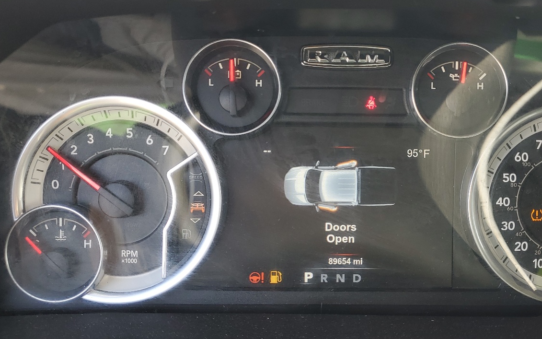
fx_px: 576
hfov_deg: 50.0
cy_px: 191
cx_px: 331
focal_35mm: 39
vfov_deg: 32.7
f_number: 1.5
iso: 50
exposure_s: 1/147
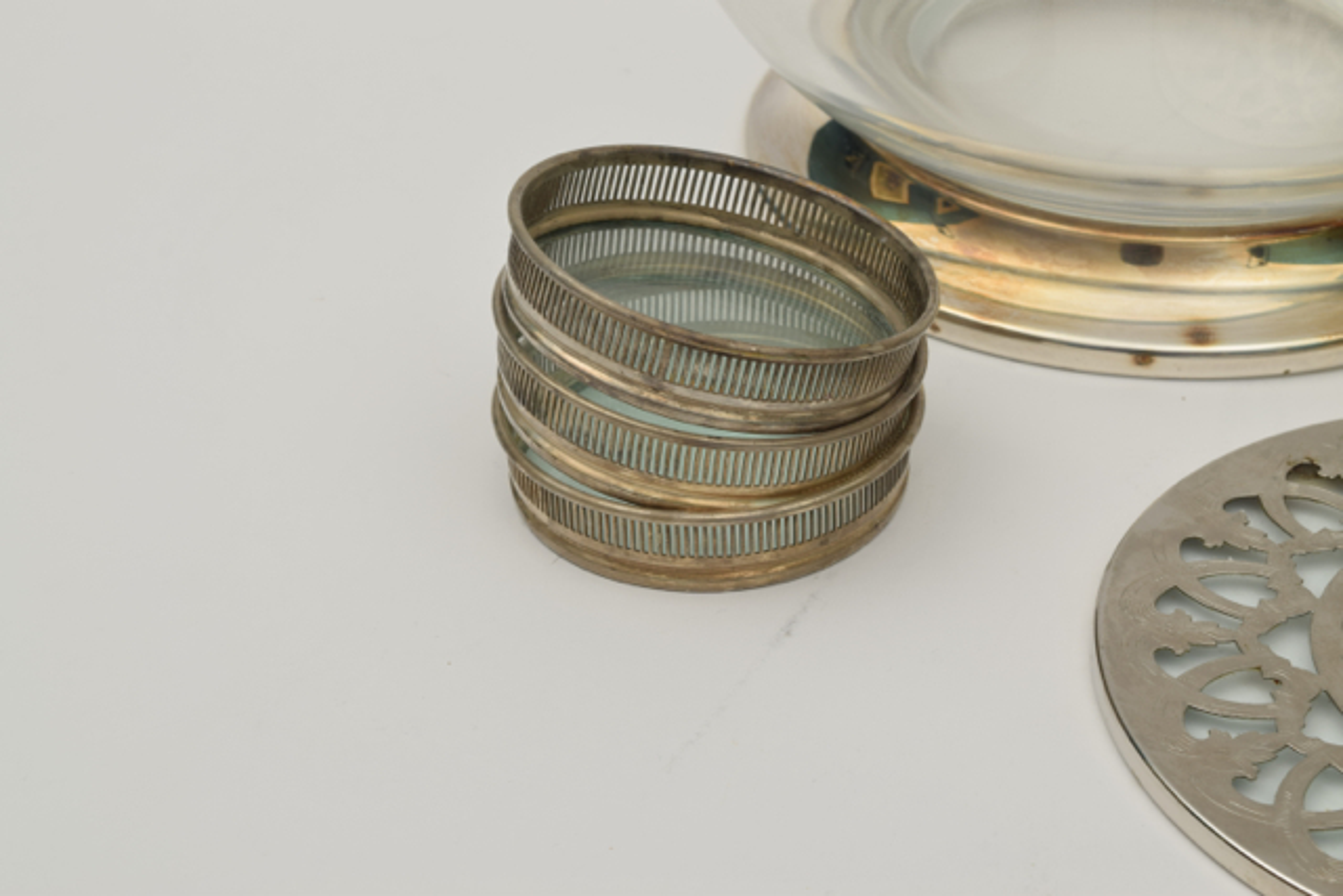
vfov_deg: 16.6
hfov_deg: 24.6
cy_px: 448
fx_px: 3078
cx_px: 672
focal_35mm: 82
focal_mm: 55
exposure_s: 1/125
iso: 100
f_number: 11
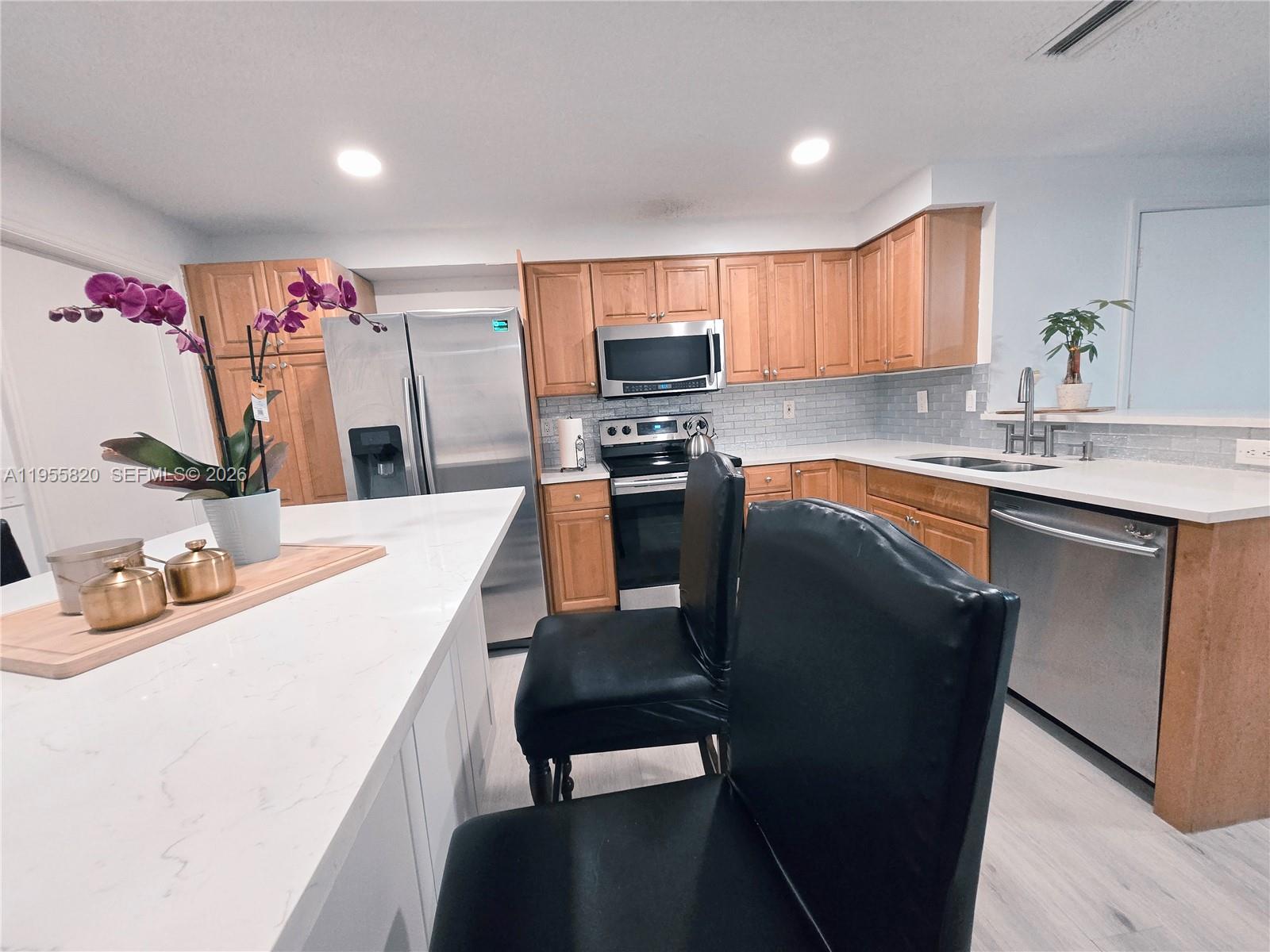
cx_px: 635
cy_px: 476
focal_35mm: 13
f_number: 2.2
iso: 1000
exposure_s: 1/60.2
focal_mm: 2.2
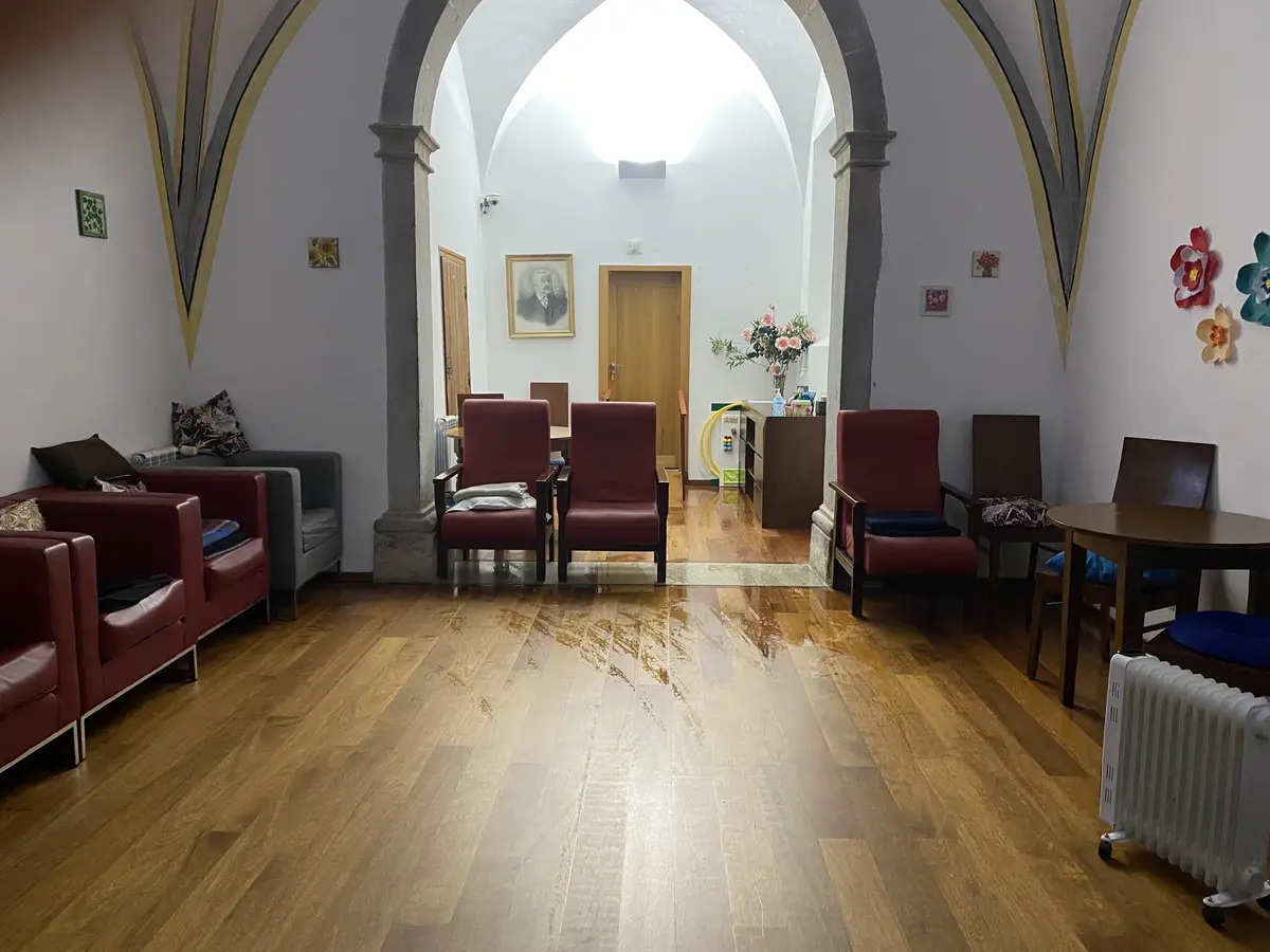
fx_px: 954
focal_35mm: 26
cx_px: 635
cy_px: 476
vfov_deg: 53.1
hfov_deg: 67.3
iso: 400
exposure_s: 1/33
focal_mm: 4.25
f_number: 1.8
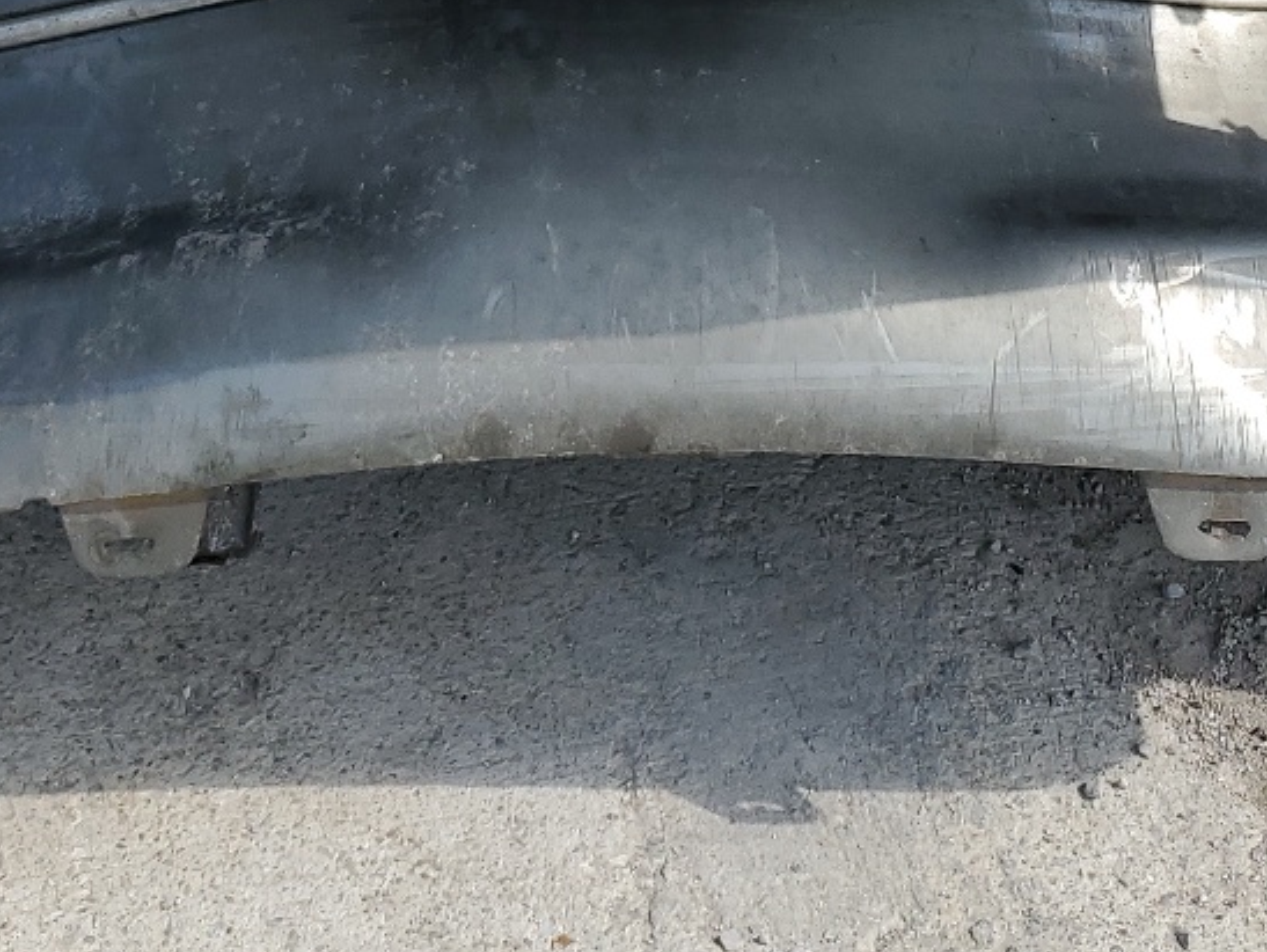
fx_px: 2784
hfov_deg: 25.6
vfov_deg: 17.8
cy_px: -366
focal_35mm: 76
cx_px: 570
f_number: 1.5
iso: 50
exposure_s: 1/2500
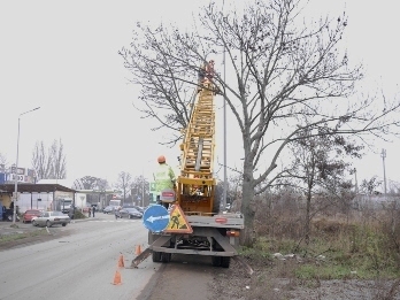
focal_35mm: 40
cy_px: 150
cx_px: 200
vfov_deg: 36.0
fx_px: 462
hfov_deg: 46.8
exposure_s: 1/320
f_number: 2.2
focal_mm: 20
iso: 400
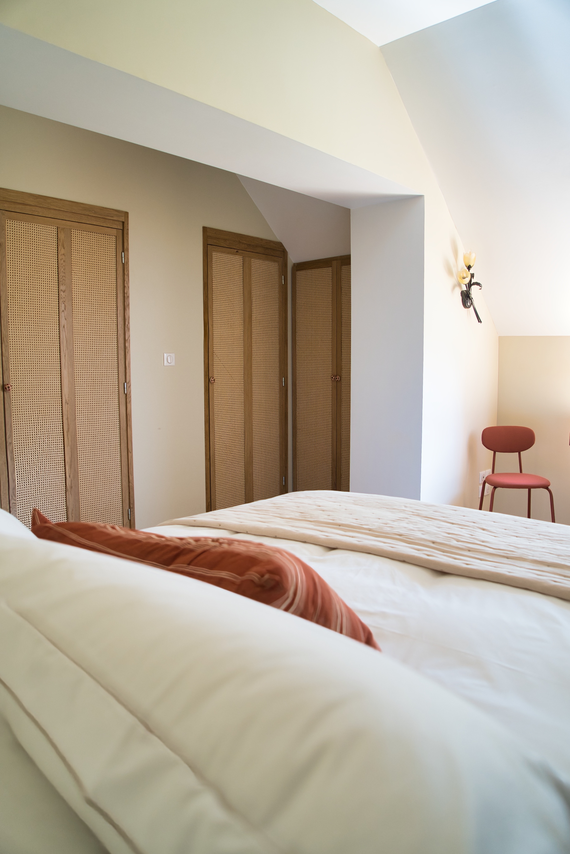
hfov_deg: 53.2
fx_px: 569
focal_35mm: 24
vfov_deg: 73.7
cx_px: 285
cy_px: 427
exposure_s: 1/125
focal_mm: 24
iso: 1250
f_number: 4
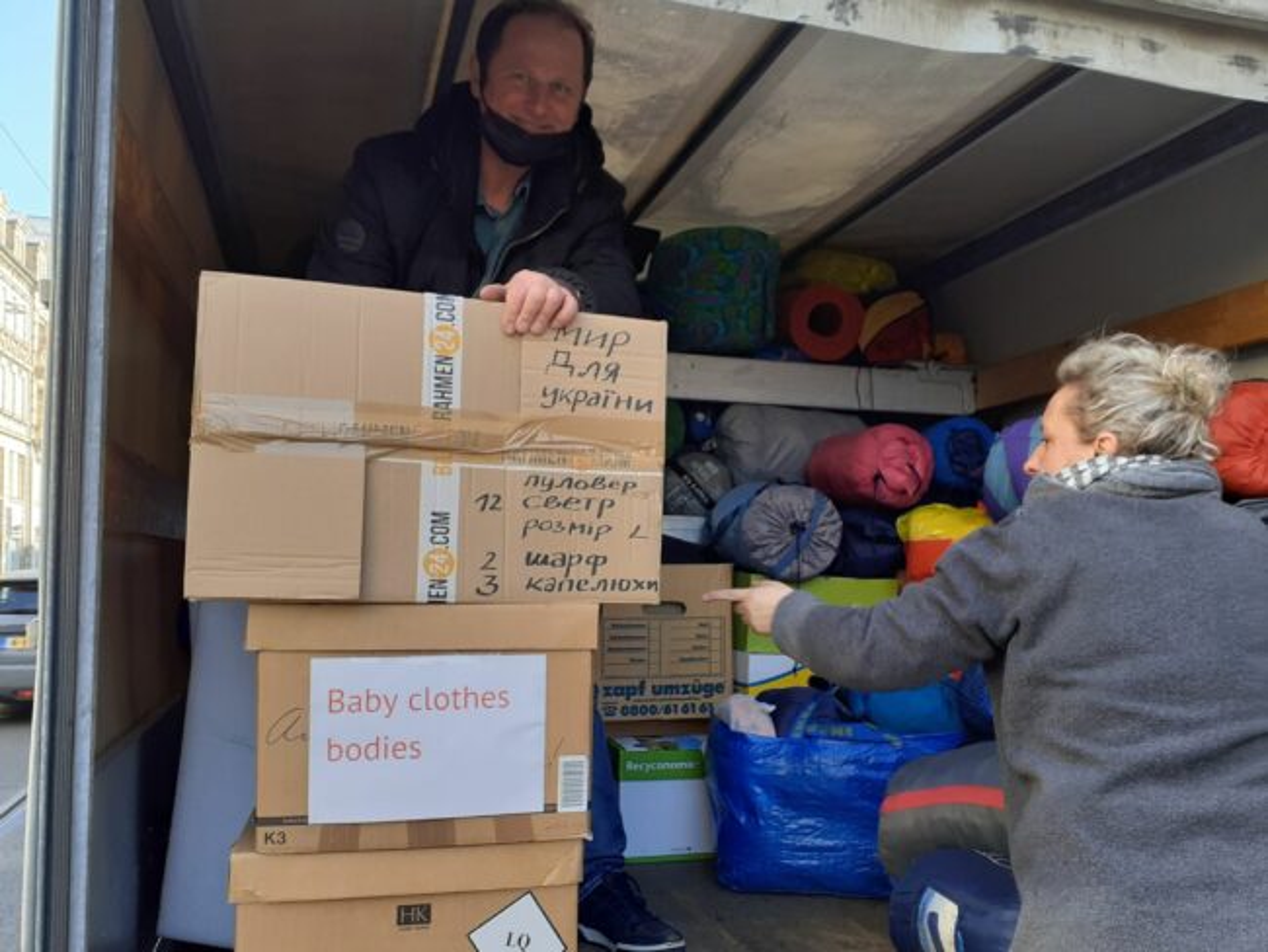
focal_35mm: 27
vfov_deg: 51.4
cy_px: 476
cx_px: 634
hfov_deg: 65.3
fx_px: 989
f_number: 1.9
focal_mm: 3.6
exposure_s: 1/126
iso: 40
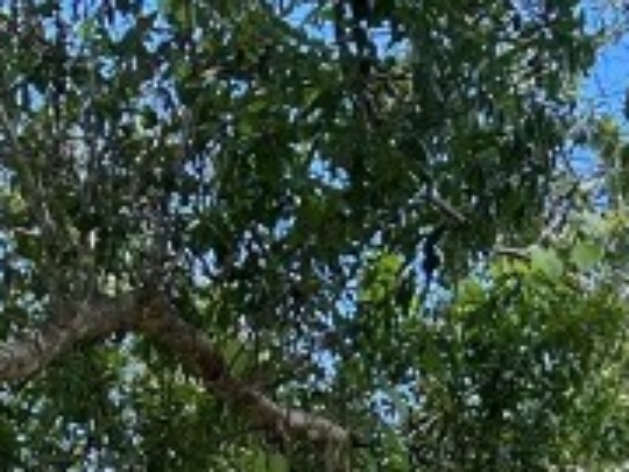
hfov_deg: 13.3
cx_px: 311
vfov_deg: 9.0
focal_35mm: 148
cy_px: 1161
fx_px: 2689
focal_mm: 5.7
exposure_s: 1/418
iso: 50
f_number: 1.5
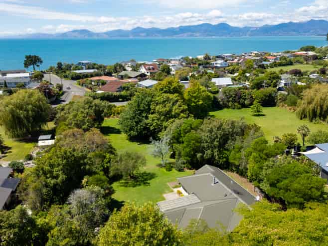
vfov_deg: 56.8
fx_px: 227
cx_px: 164
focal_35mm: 24
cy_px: 123
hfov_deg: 71.6
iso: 100
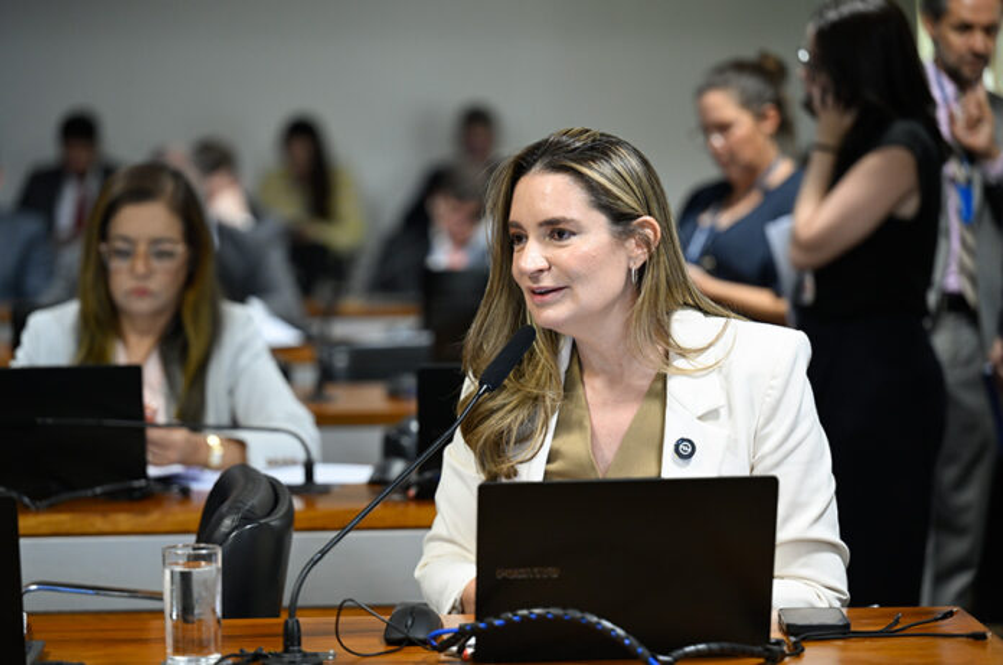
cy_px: 332
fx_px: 3197
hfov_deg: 17.8
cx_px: 502
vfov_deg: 11.9
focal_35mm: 115
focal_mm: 115
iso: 2000
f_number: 2.8
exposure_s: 1/160
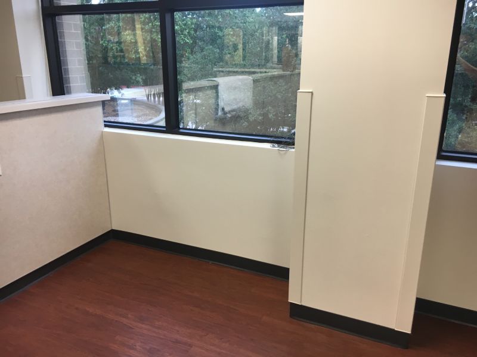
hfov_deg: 61.7
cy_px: 178
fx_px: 400
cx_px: 238
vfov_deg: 48.2
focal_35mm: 29
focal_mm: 4.15
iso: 80
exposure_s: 1/30
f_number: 2.2
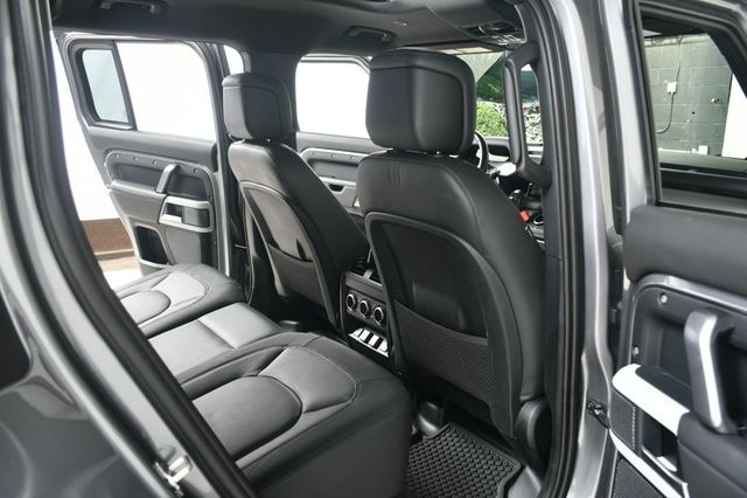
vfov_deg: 43.6
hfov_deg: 62.0
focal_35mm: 30
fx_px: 622
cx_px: 374
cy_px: 249
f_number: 4.5
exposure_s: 1/160
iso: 100
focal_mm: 20
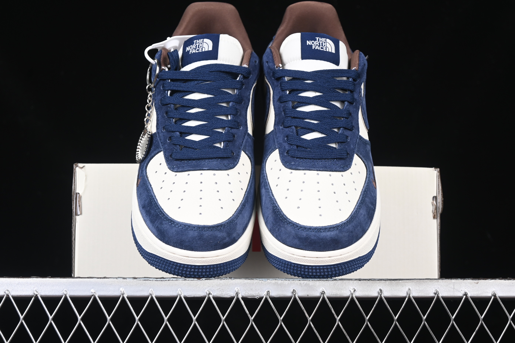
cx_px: 258
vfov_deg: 18.2
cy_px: 172
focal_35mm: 75
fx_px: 1073
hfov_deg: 27.0
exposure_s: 1/60
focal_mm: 50
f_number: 6.3
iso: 160
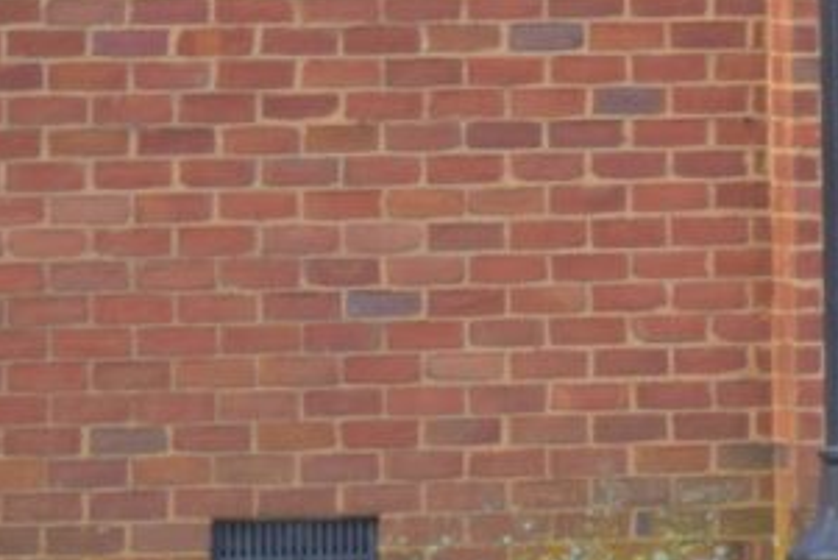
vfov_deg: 4.3
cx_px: 972
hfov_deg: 6.4
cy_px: -123
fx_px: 7475
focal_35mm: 321
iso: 100
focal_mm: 42
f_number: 6.3
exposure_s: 1/160
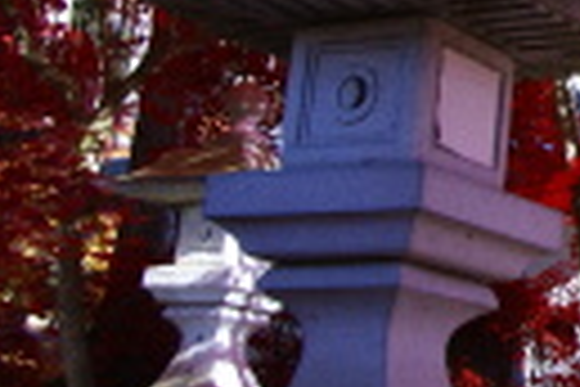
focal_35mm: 105
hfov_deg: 16.3
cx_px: 1057
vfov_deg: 13.0
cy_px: 88
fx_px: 1692
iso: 100
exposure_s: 1/40
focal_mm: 18
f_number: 4
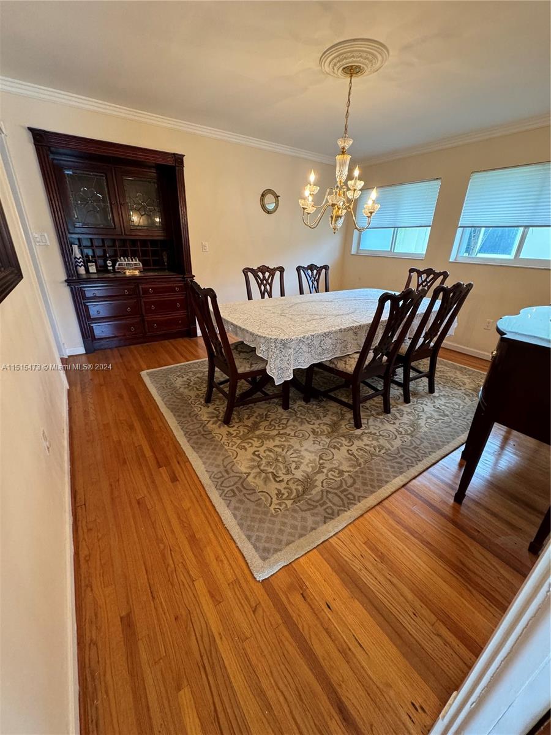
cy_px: 368
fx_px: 297
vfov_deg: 102.1
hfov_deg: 85.7
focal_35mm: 14
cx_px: 276
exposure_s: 1/60
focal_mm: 2.22
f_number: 2.2
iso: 250
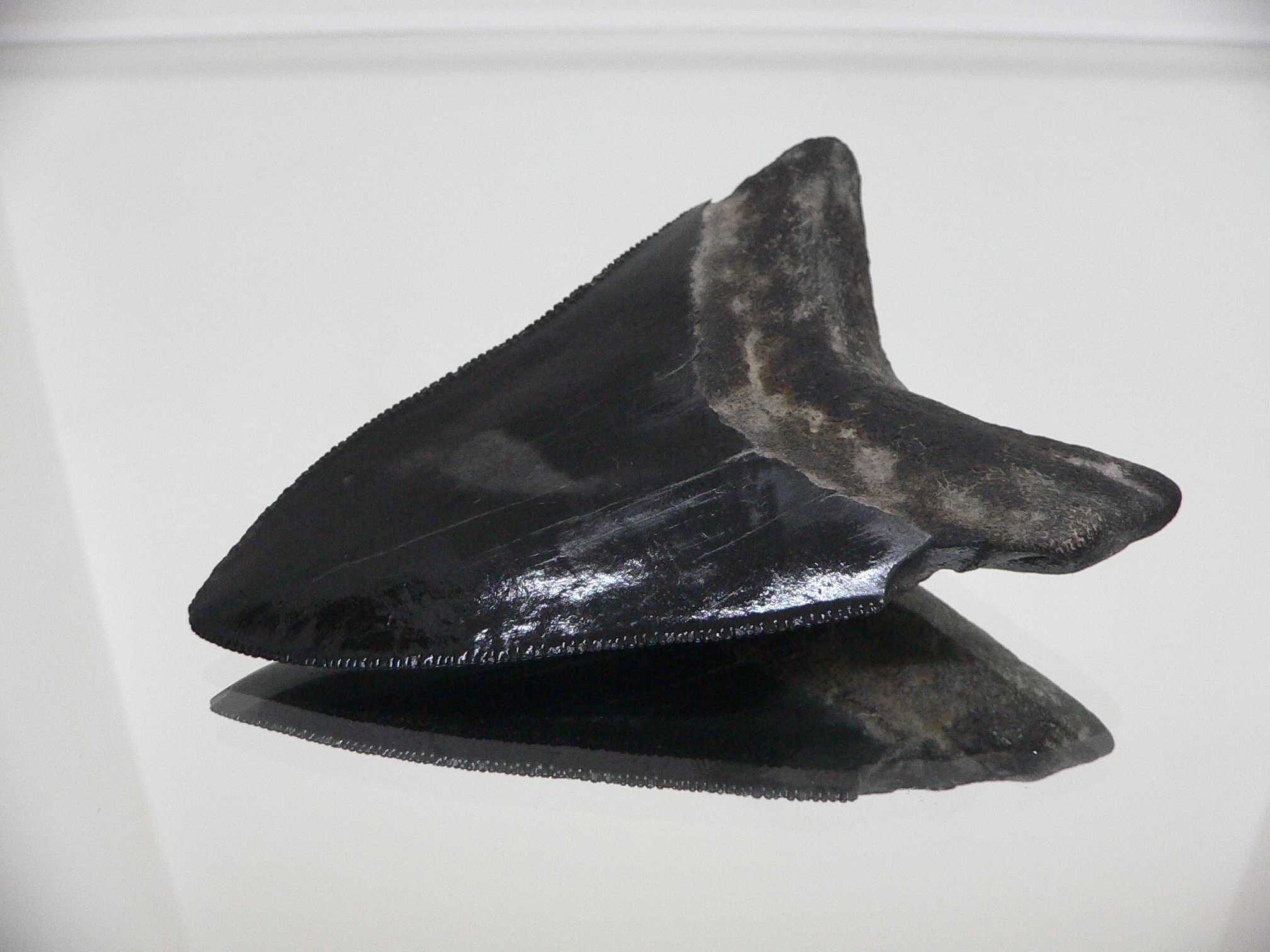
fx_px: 1284
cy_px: 476
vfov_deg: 40.7
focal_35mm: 35
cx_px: 635
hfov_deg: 52.6
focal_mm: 4.6
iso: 200
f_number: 2.8
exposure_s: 1/30
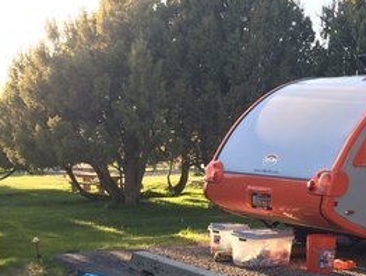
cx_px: 244
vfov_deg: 24.5
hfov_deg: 32.4
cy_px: 221
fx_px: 624
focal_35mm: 59
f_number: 2.2
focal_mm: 4.15
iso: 32
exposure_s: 1/206
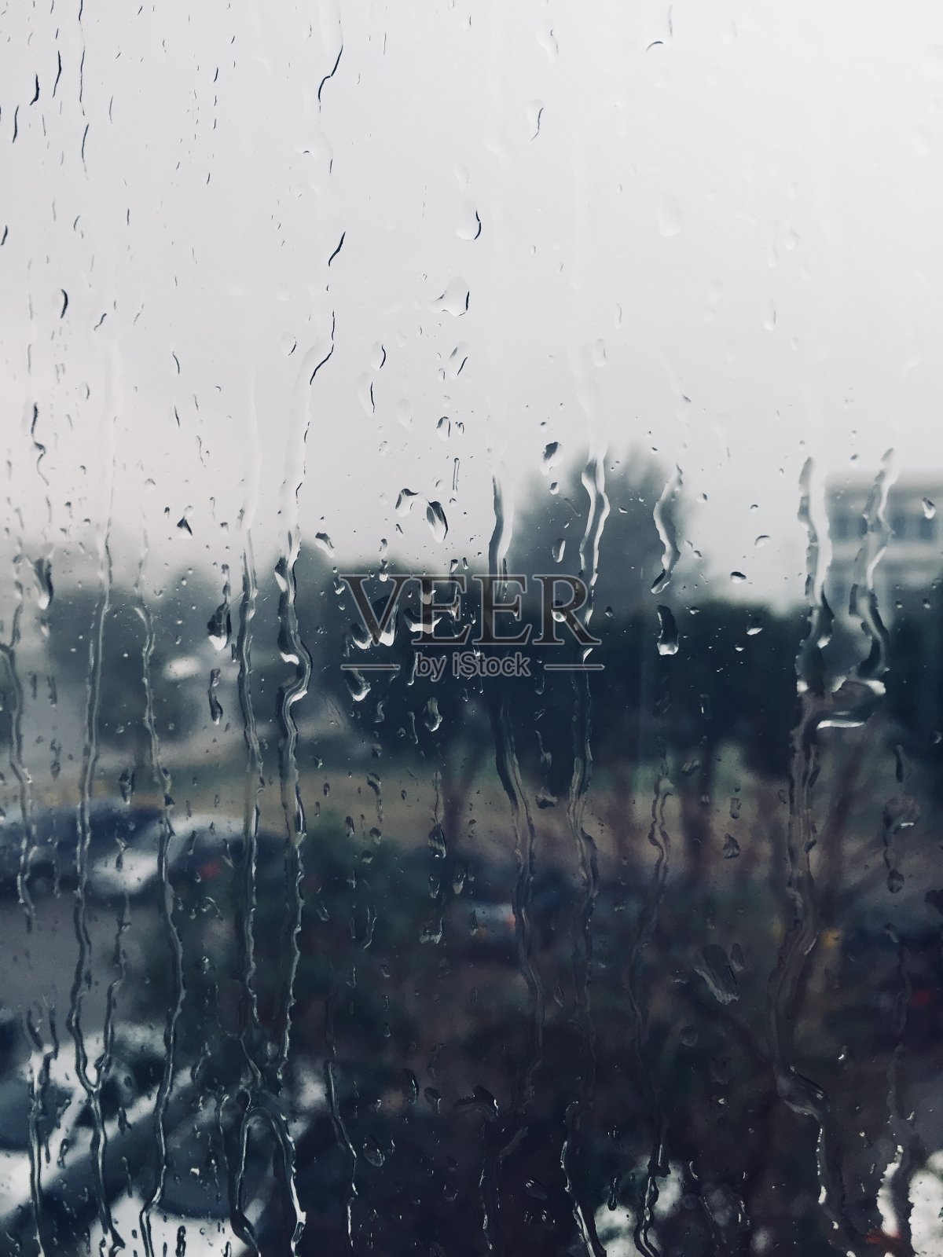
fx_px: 1053
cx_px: 472
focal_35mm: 29
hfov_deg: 48.2
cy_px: 628
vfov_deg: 61.7
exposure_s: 1/33
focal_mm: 4.15
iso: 40
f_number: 2.2
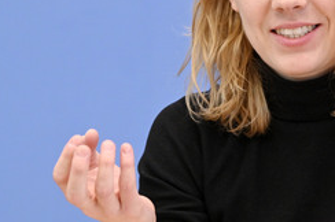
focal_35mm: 259
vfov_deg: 5.3
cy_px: 33
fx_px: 2407
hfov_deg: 7.9
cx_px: 285
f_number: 6.3
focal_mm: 140
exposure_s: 1/640
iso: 5000
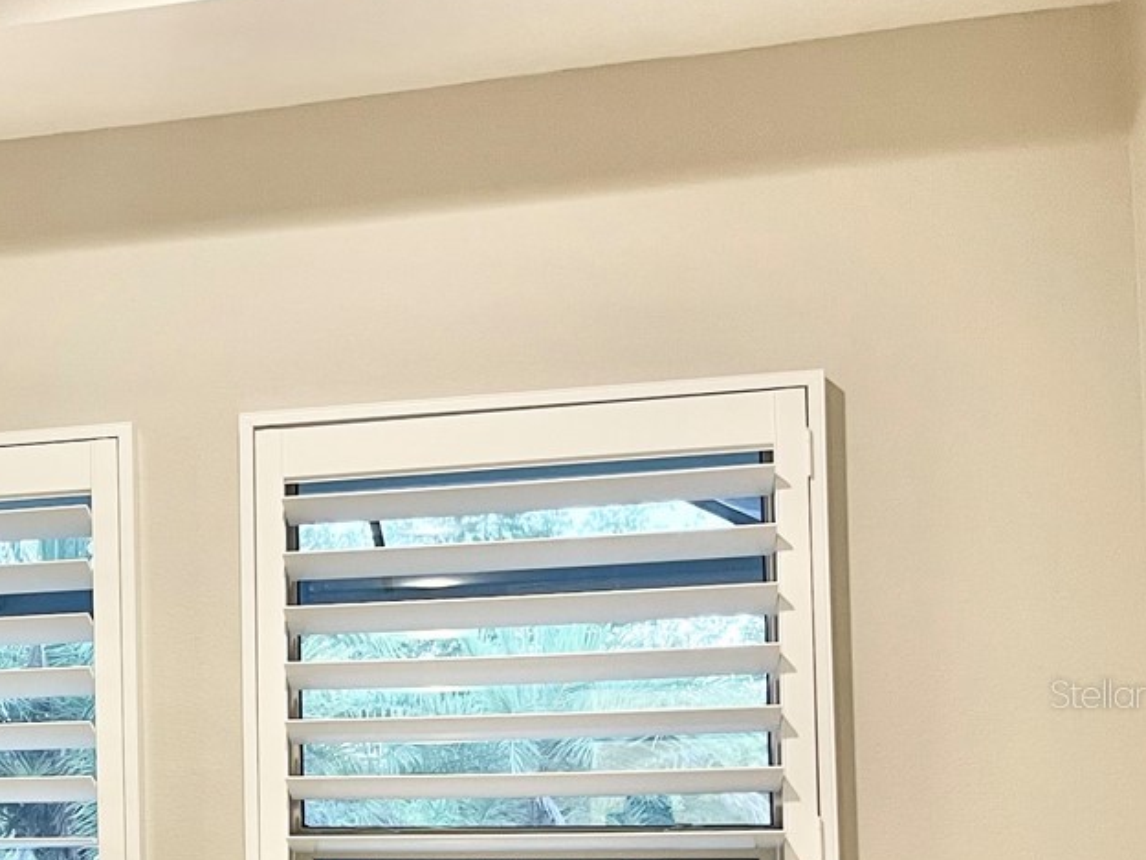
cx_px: -244
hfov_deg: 26.7
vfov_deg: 22.6
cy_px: 693
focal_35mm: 64
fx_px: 2119
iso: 200
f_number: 1.6
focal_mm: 5.1
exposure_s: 1/60
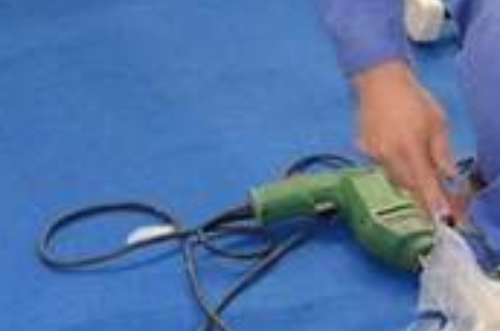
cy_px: 154
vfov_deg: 10.9
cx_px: 631
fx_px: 1733
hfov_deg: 15.7
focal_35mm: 125
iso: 2000
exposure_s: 1/60
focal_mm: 22
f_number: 4
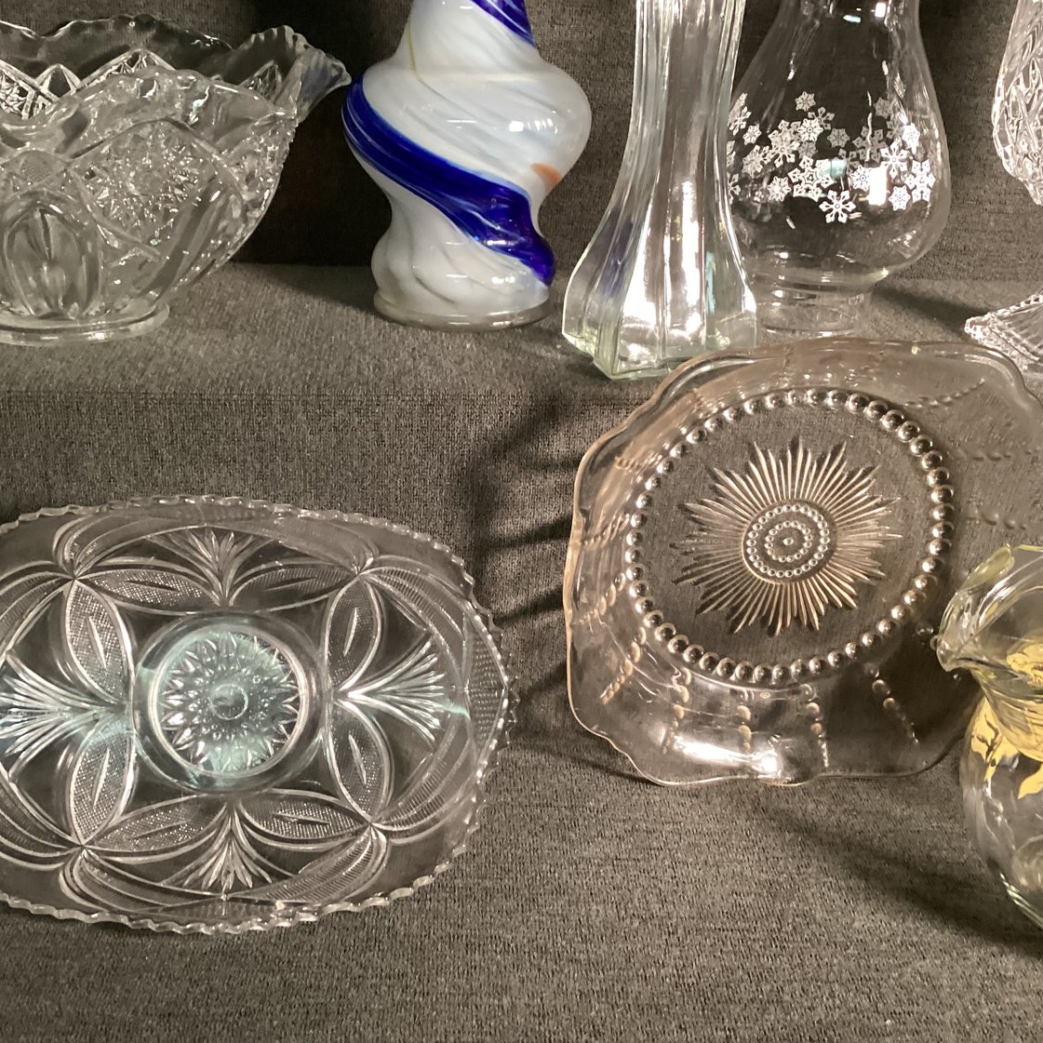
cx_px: 502
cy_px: 518
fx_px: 1261
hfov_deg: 44.9
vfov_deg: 44.9
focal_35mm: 37
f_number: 2.4
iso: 320
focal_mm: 3.3
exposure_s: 1/40
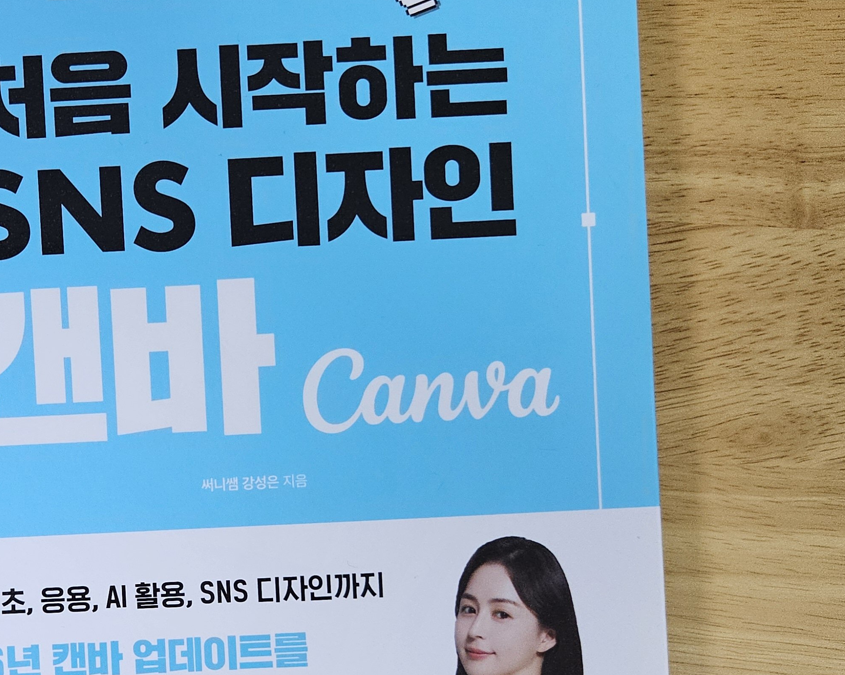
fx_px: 1125
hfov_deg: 40.0
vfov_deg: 33.3
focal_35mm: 45
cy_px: 413
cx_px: 207
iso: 800
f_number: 1.8
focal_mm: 5.4
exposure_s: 1/120
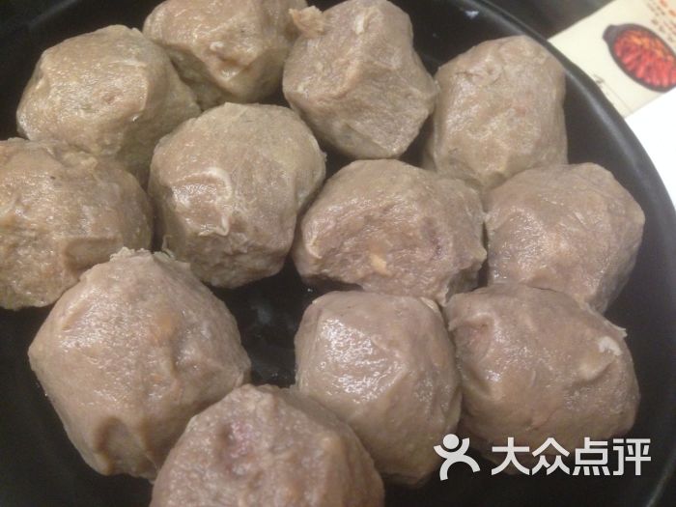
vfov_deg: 42.9
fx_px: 644
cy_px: 254
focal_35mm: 33
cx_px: 338
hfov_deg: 55.4
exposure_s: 1/20
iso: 250
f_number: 2.4
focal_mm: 4.12
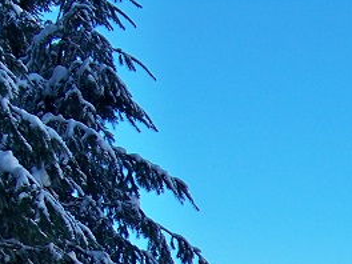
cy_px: 445
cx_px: 465
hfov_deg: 14.9
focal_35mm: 126
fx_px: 1281
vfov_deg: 11.1
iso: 64
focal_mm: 6.75
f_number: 2.8
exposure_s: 1/320
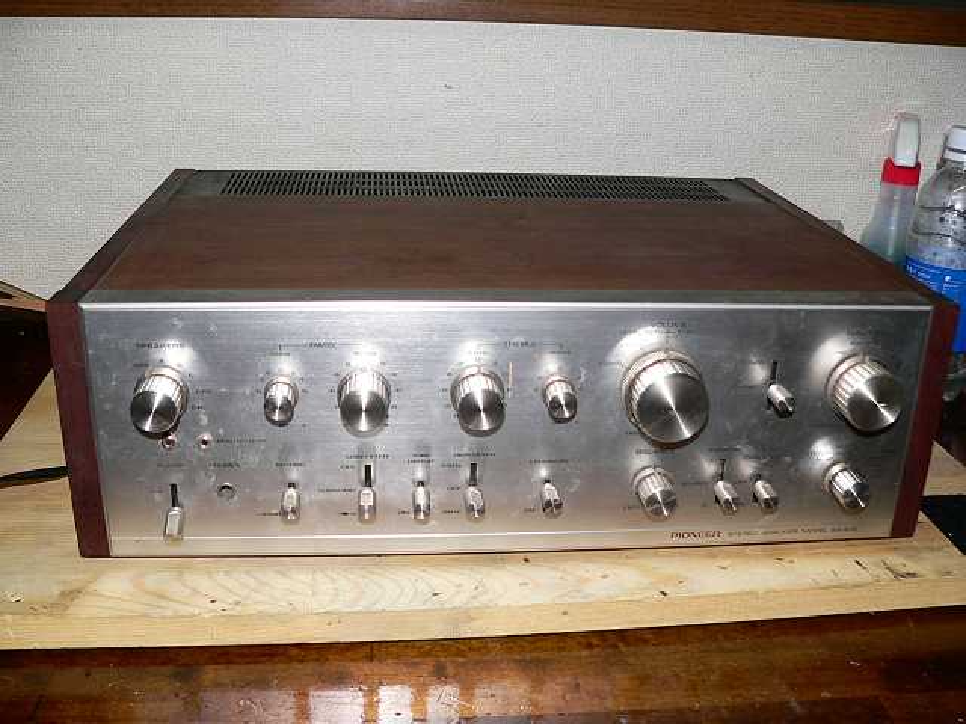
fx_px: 1005
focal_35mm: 36
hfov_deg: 51.4
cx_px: 483
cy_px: 362
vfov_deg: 39.7
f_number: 2.8
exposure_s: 1/60
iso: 100
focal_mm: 6
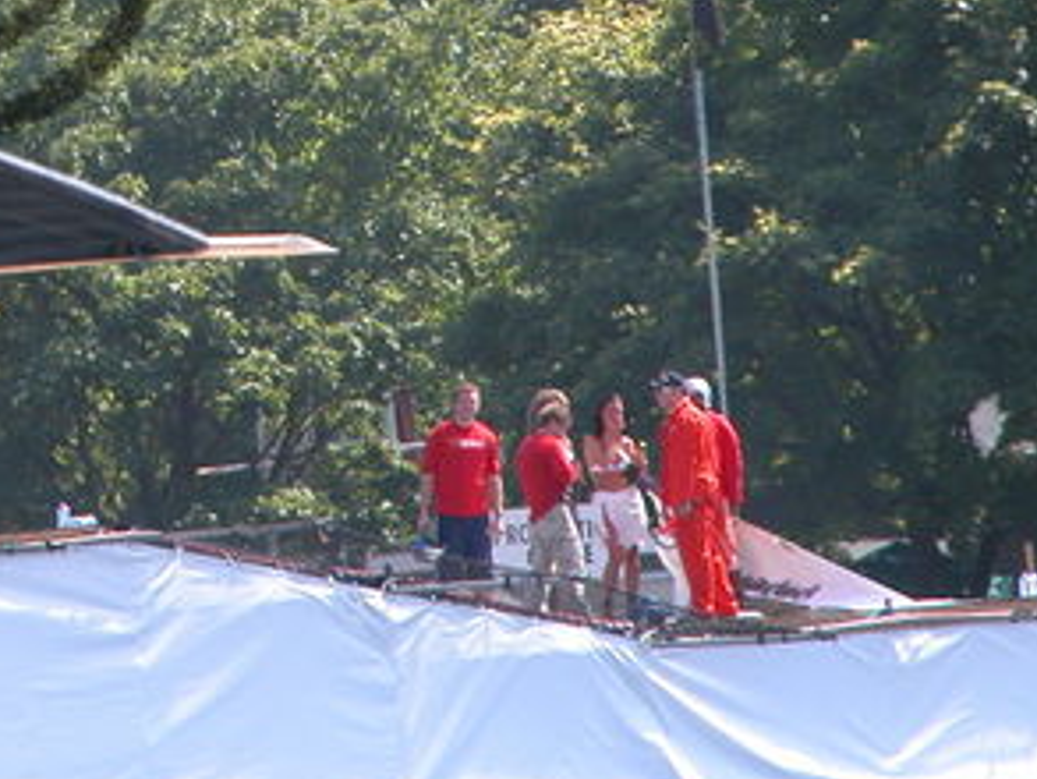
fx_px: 22927
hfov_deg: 2.6
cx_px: -67
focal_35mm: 765
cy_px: -89
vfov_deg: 1.9
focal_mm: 71.2
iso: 100
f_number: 5.3
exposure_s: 1/221
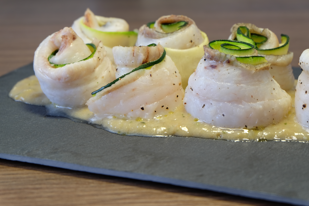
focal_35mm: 75
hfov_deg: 27.0
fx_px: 644
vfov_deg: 18.2
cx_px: 154
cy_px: 103
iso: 200
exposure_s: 1/15
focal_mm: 50
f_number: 6.4
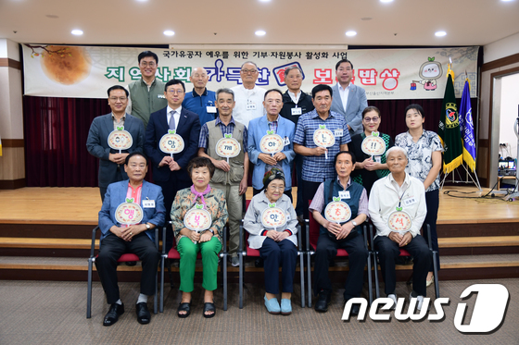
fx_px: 432
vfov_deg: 43.6
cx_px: 260
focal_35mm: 30
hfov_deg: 61.9
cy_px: 172
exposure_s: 1/30
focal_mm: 20
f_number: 2.8
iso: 400
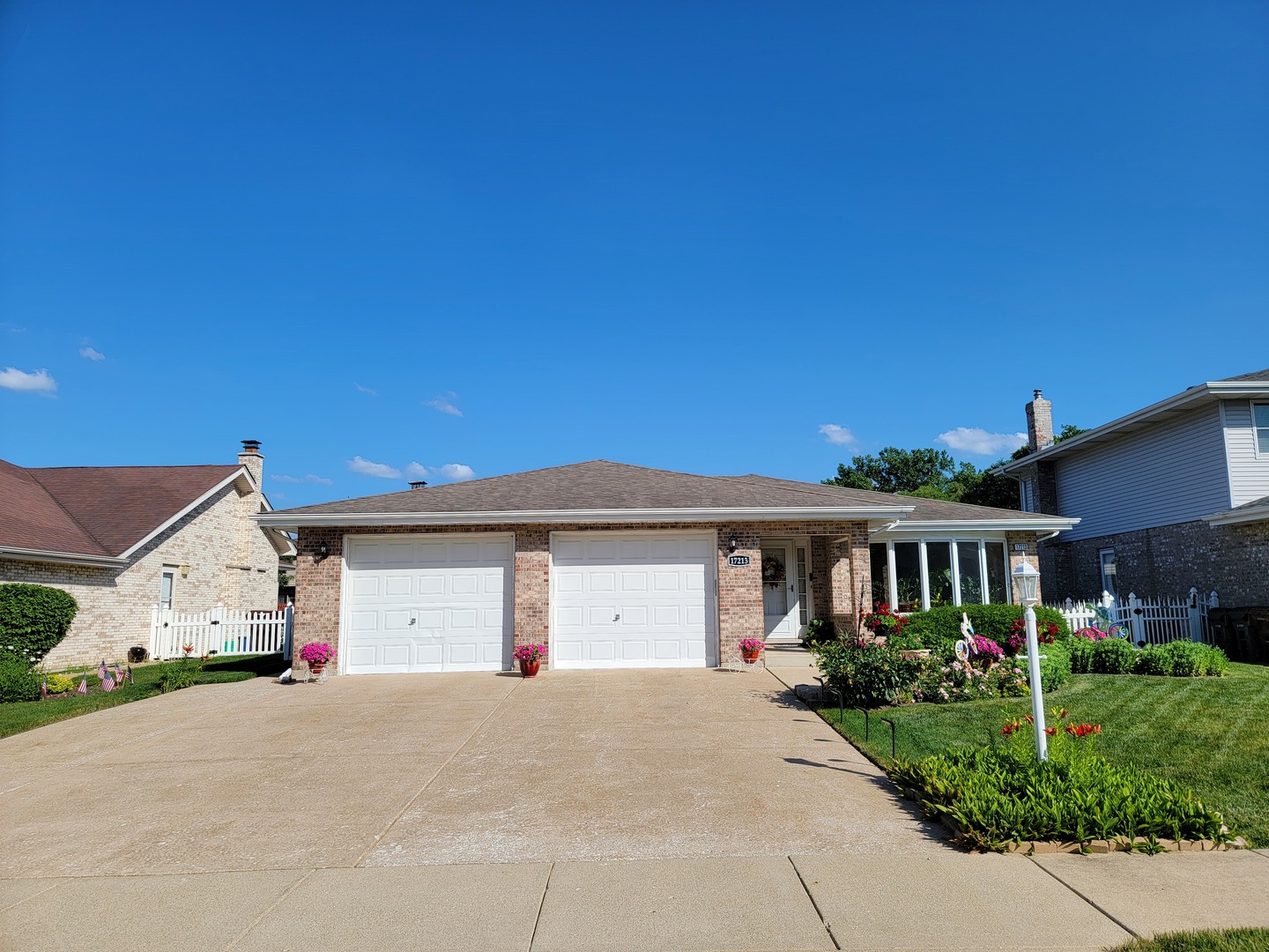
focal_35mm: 24
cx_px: 634
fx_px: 880
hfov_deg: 71.6
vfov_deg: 56.8
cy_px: 476
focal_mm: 6.7
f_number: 1.8
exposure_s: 1/1422
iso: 16
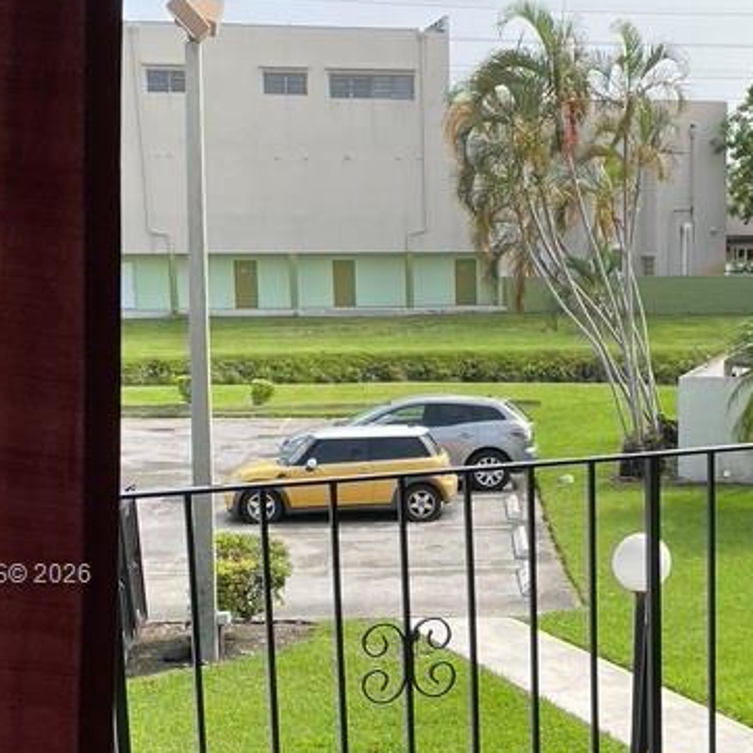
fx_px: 1600
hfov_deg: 26.2
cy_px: 576
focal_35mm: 65
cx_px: 557
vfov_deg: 26.1
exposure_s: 1/1642
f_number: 1.6
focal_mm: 4.2
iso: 32
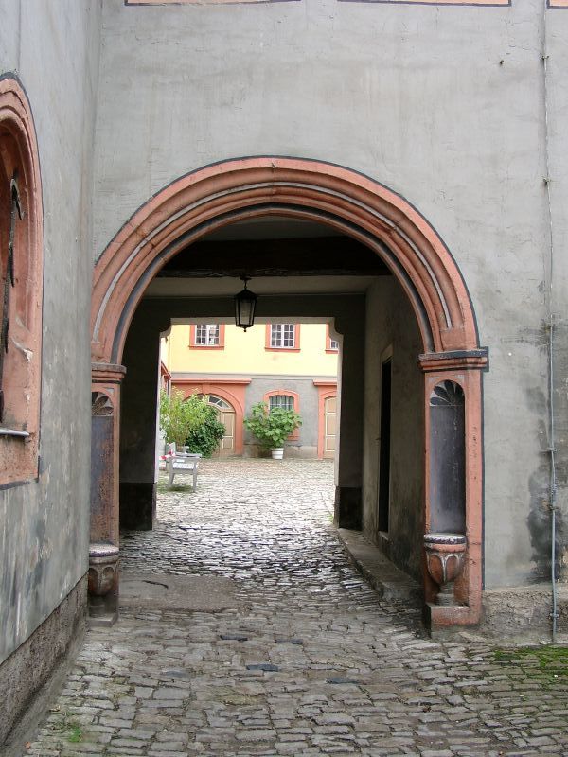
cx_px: 284
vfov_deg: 49.0
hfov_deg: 37.7
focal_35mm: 38
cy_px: 378
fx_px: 831
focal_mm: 8.02
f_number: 2.8
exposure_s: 1/80.7
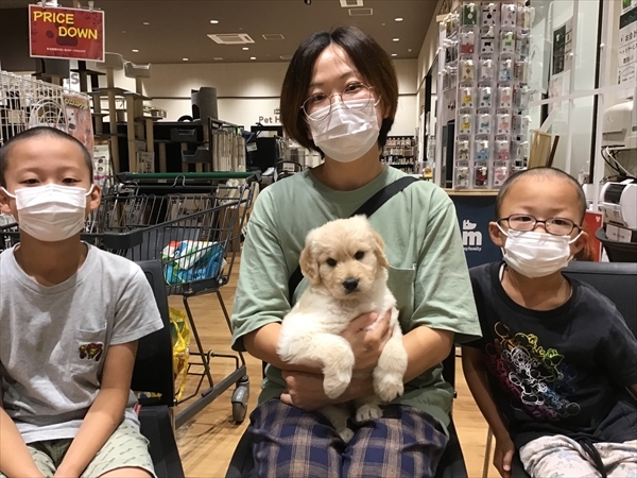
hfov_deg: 58.4
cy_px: 239
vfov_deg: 45.4
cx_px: 318
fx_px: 570
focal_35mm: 31
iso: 64
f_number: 2.4
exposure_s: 1/30
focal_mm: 3.3
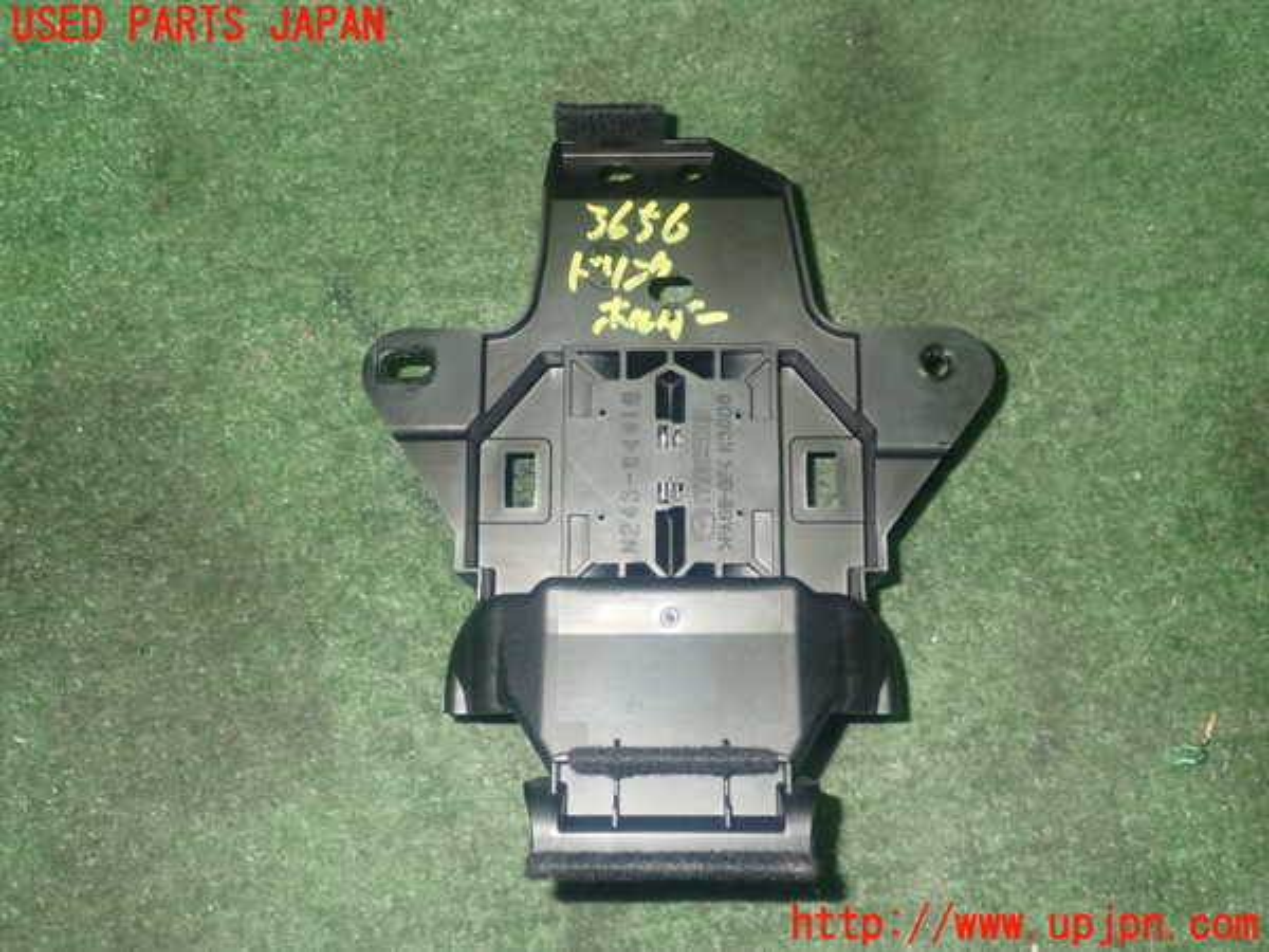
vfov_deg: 39.7
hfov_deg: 51.4
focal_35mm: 36
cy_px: 476
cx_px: 634
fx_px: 1320
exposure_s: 1/40
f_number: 7.1
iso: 800
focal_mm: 6.37
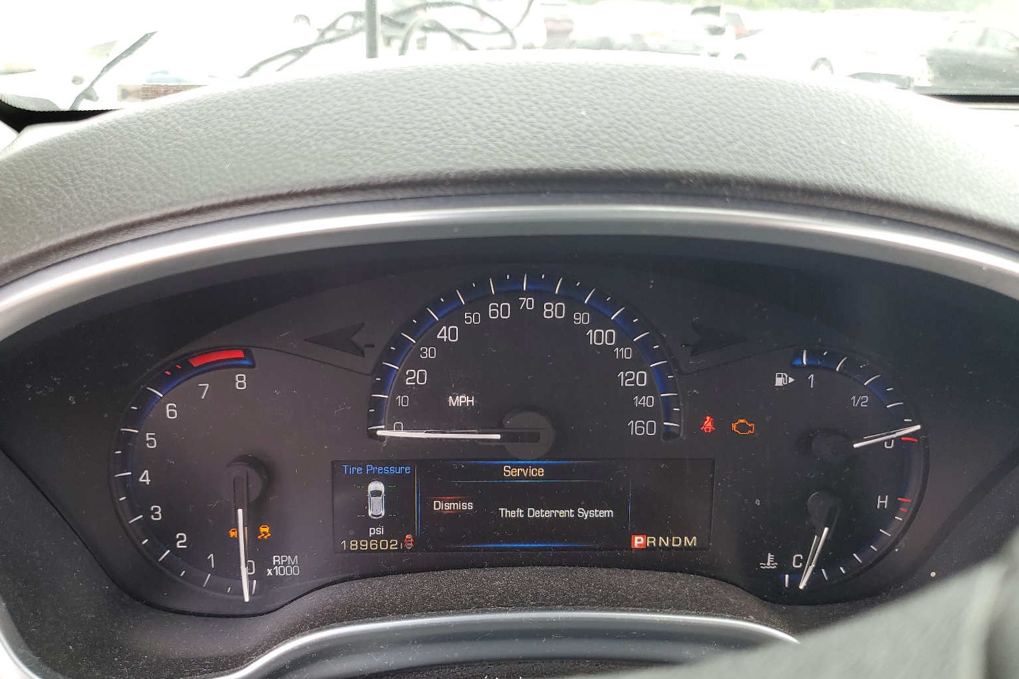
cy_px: 388
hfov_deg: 65.5
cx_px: 493
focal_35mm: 28
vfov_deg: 46.3
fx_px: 792
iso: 50
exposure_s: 1/133
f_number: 1.5
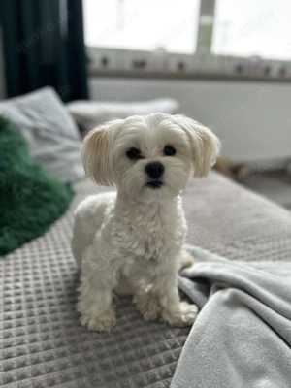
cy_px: 194
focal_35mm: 26
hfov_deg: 53.1
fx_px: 291
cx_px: 146
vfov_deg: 67.3
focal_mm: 5.7
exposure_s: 1/121
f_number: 1.5
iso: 100
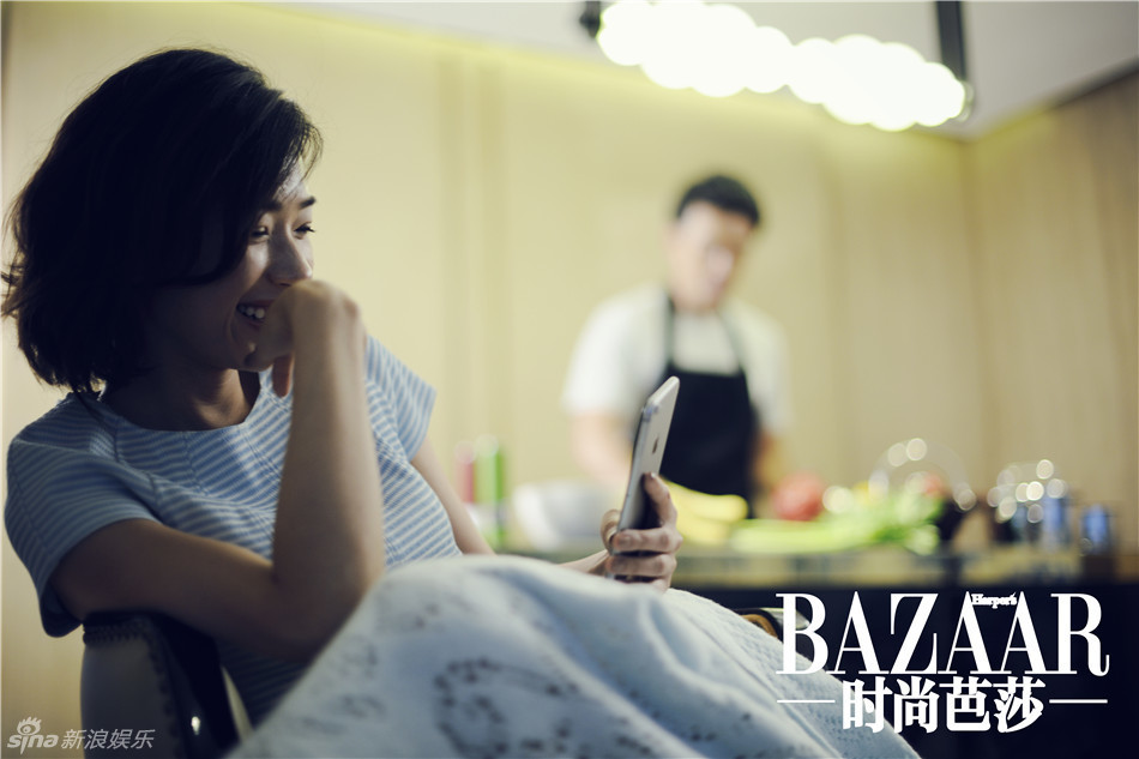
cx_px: 570
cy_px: 380
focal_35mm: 50
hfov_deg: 39.6
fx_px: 1582
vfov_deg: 27.0
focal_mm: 50
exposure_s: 1/100
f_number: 1.4
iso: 250
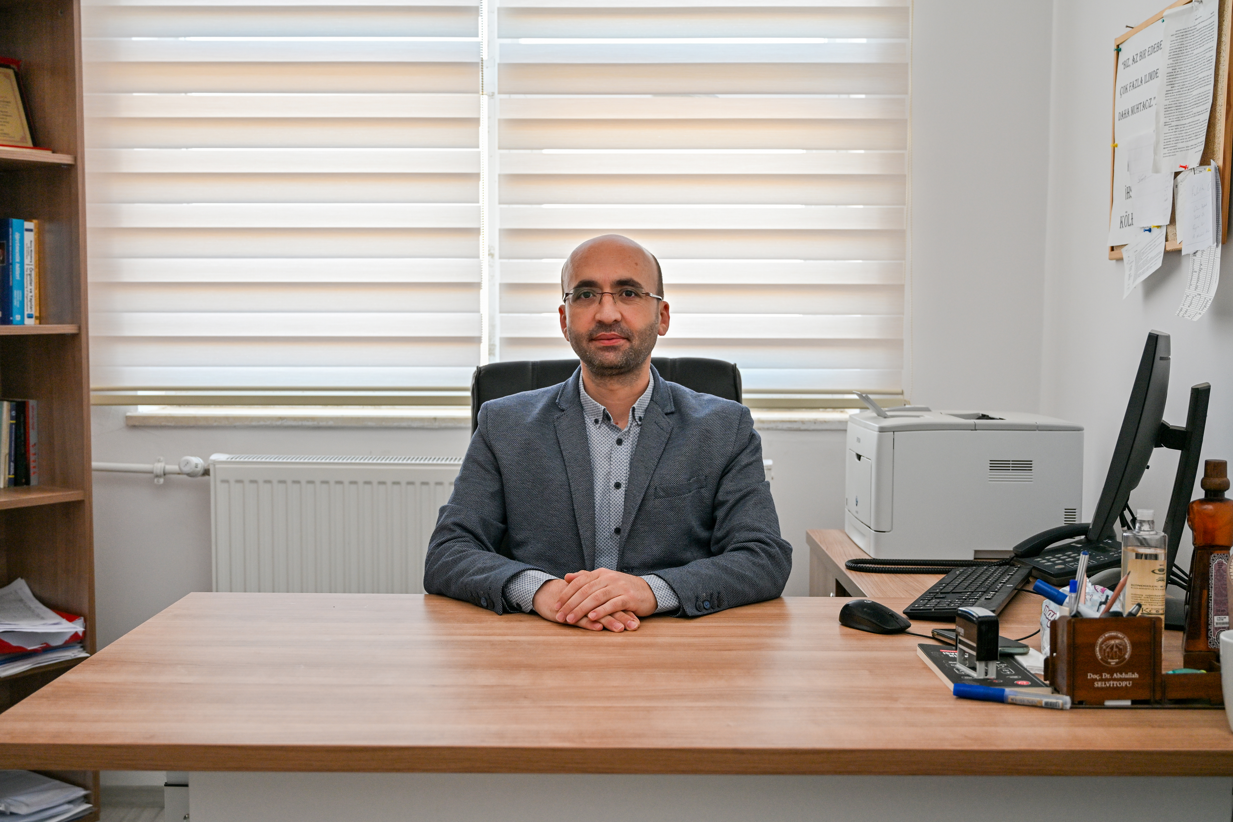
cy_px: 411
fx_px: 1370
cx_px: 616
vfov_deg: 33.4
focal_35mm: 40
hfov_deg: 48.5
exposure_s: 1/60
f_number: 4
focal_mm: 40
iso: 360
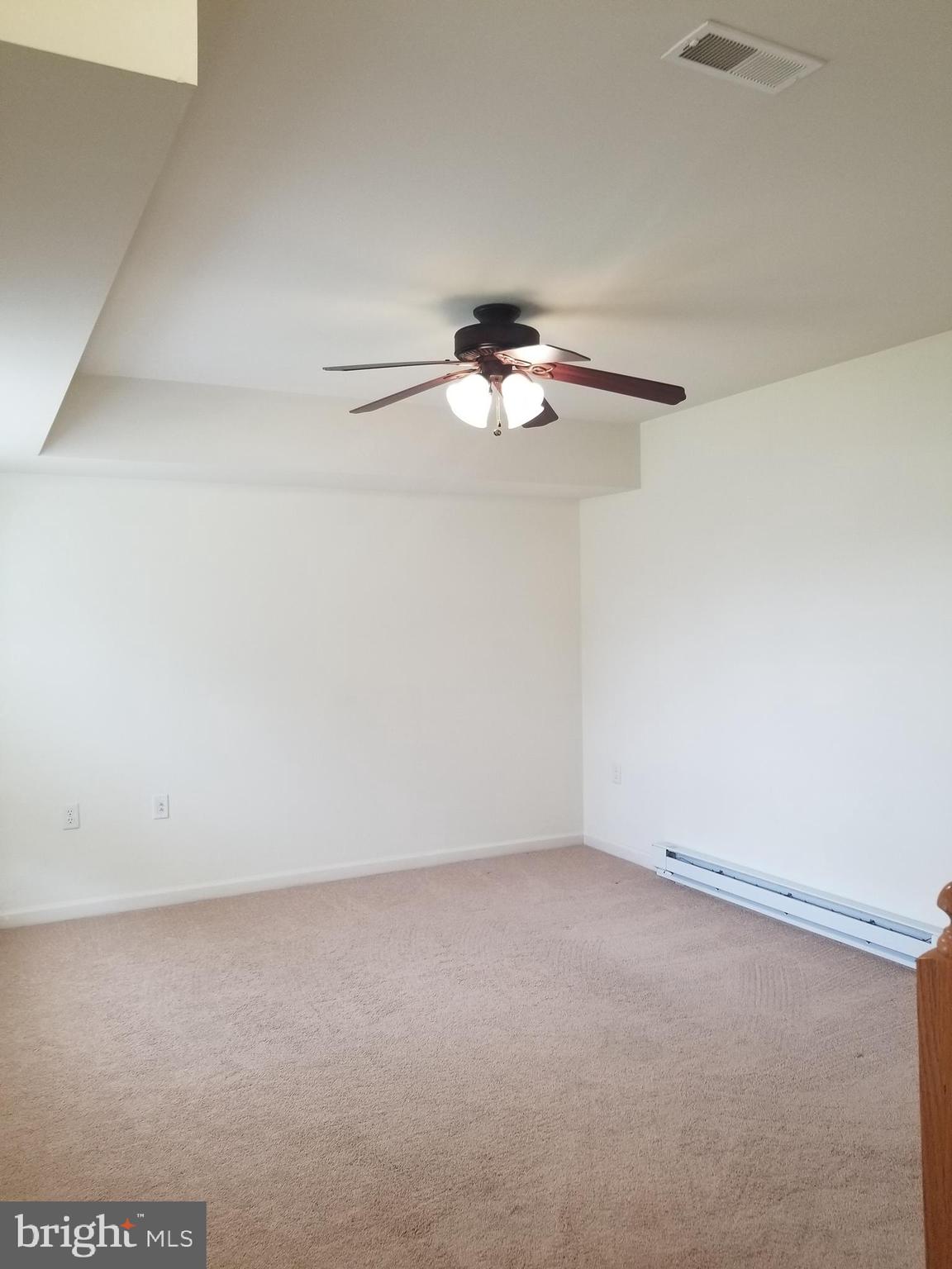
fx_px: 953
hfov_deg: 53.1
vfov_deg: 67.3
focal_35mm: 26
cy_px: 634
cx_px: 476
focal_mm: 4.25
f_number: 1.7
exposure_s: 1/60
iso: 80
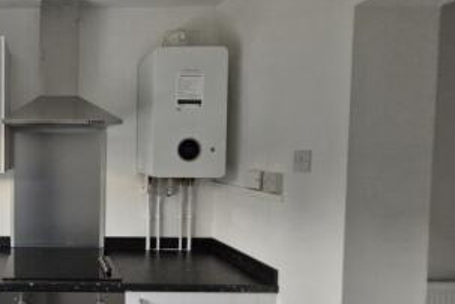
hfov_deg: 58.7
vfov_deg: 49.6
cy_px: 154
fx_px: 329
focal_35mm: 26
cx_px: 41
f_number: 2.2
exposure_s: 1/50
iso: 250
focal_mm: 1.74
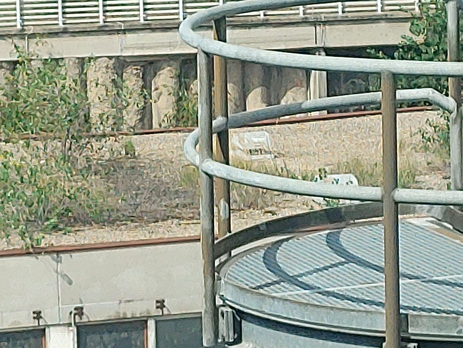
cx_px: 232
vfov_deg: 5.7
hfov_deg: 7.6
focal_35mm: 260
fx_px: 3478
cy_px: 174
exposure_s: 1/472
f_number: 1.8
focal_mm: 4.81
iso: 50
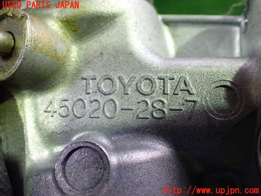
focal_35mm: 41
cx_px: 130
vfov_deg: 35.1
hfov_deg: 45.8
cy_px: 98
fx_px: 309
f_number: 2.8
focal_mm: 7.31
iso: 800
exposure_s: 1/50
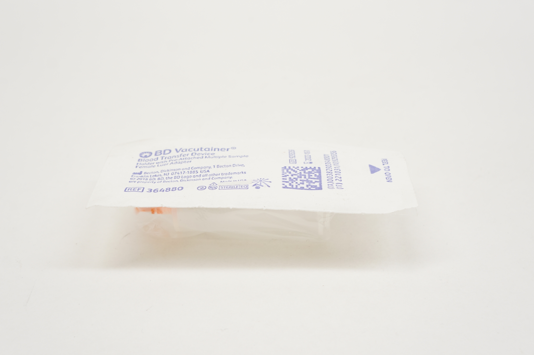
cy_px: 178
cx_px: 267
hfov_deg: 42.4
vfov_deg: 28.9
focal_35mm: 46
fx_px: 689
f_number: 7.1
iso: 400
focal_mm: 31
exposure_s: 1/50
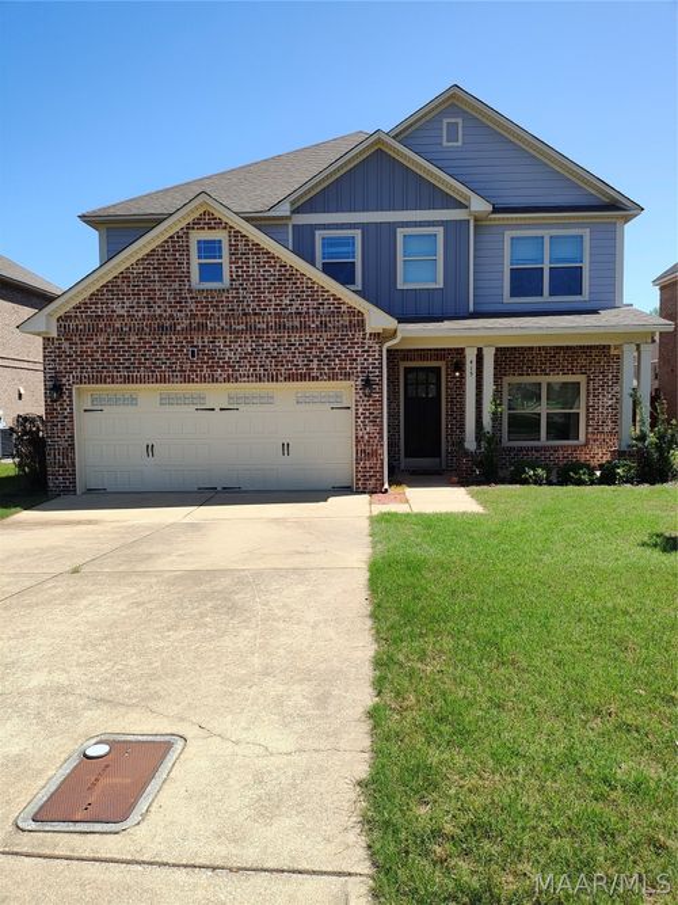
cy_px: 452
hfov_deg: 54.9
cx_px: 339
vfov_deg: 69.4
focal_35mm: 25
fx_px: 653
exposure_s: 1/968
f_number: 1.7
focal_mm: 4.71
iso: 100
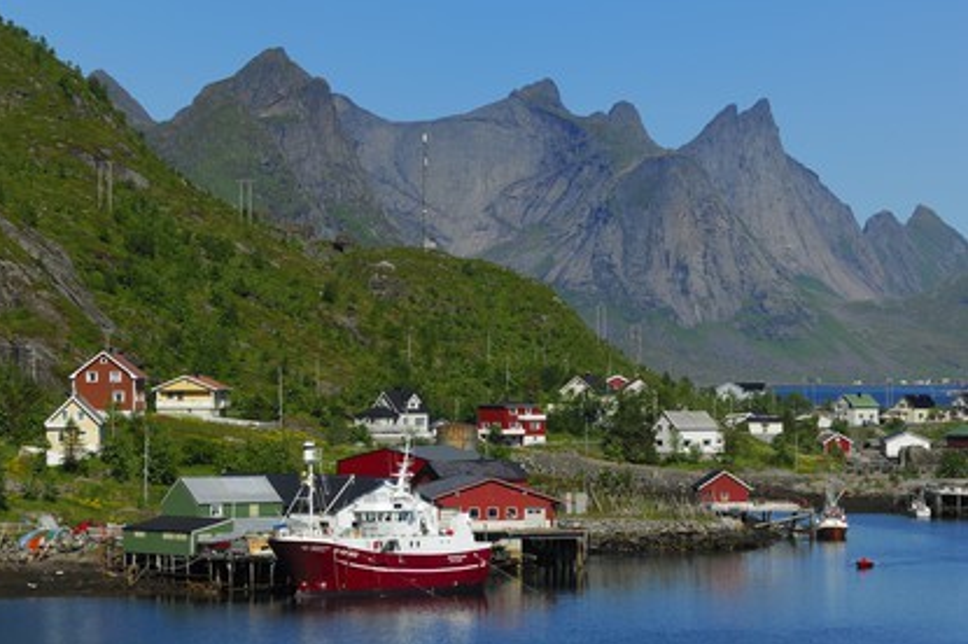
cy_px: 320
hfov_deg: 15.0
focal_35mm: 137
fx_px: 3681
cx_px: 479
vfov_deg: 10.0
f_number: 9
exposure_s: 1/320
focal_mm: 90
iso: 100
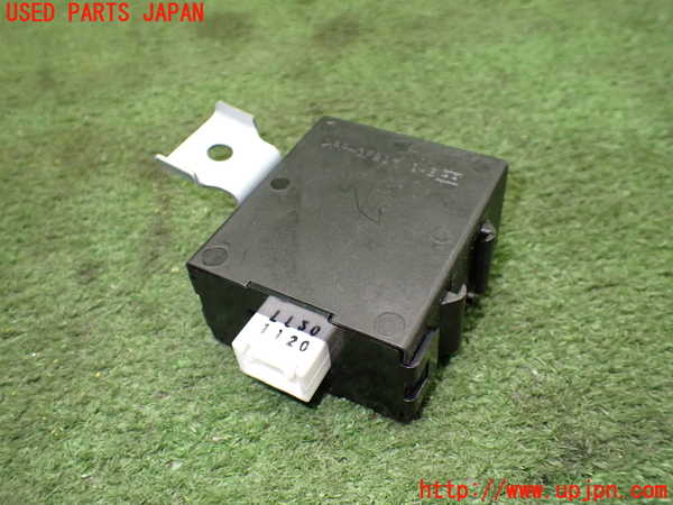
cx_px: 336
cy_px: 252
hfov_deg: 60.0
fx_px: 583
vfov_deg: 46.8
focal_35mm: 30
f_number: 2.3
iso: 800
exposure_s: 1/125
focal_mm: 5.4
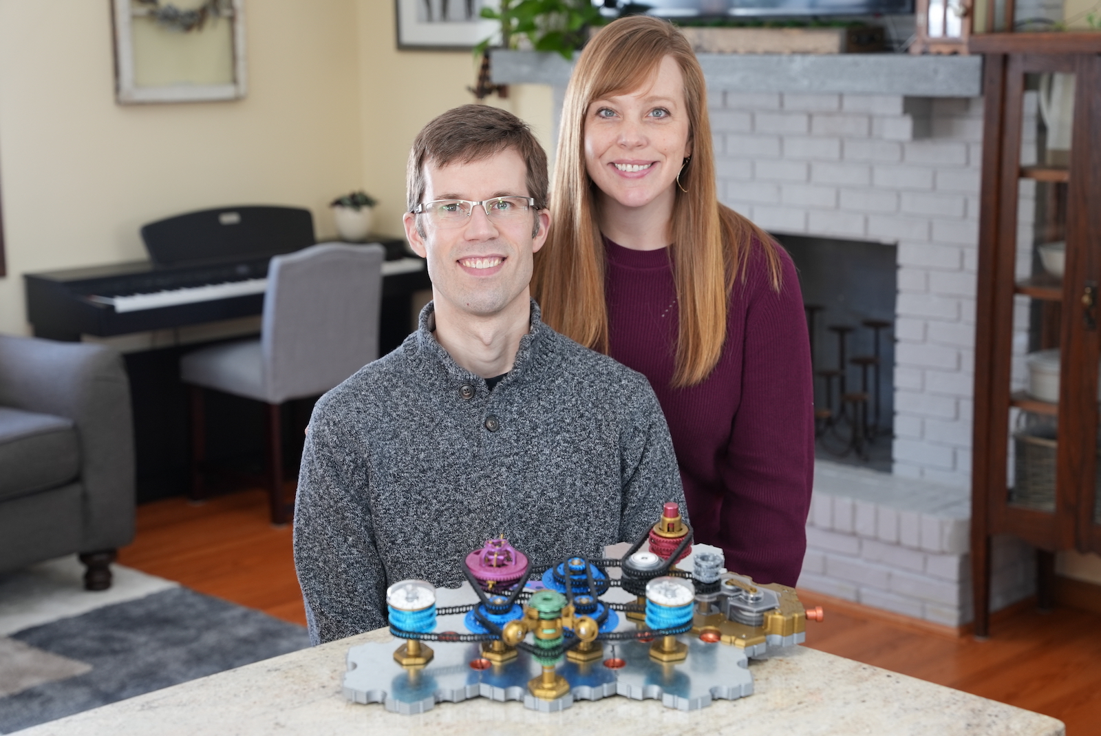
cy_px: 368
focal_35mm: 64
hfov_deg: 31.4
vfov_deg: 21.2
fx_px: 1962
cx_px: 550
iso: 500
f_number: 5
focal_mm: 64.1
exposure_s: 1/30
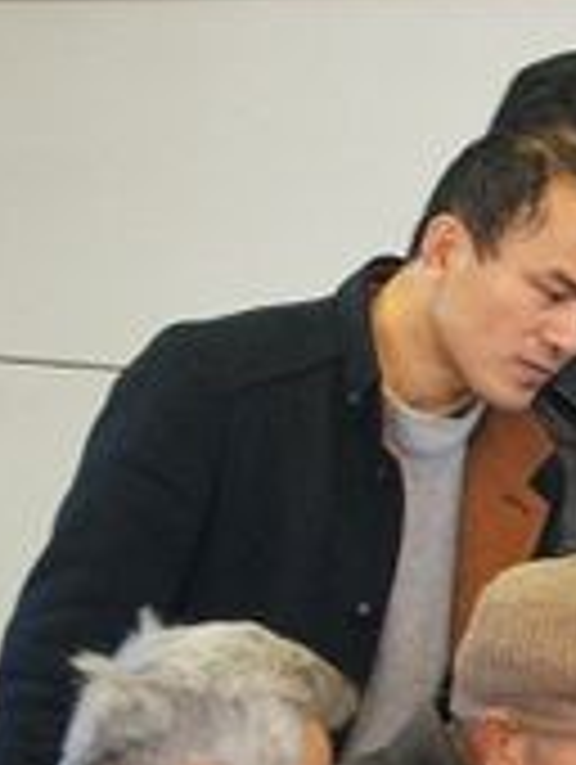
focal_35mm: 229
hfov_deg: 6.3
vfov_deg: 8.6
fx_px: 5061
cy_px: 634
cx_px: 1188
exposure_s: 1/20
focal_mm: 45
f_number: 5.6
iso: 1600
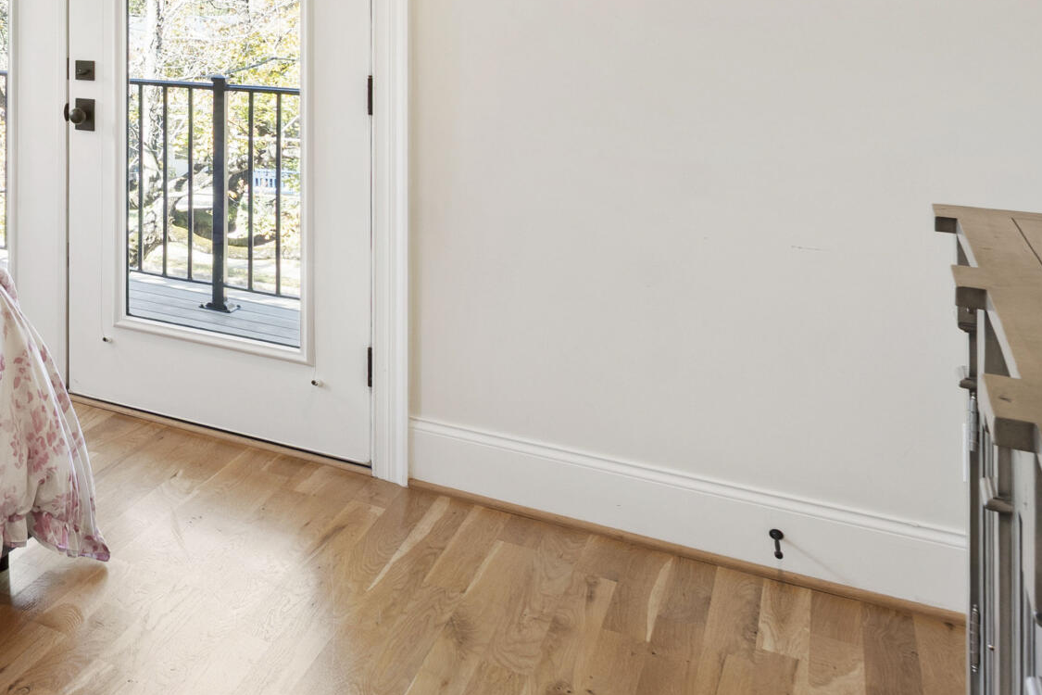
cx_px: -204
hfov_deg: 37.1
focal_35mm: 40
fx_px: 1158
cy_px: -6
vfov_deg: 30.9
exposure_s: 1/3
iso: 100
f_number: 8
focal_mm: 10
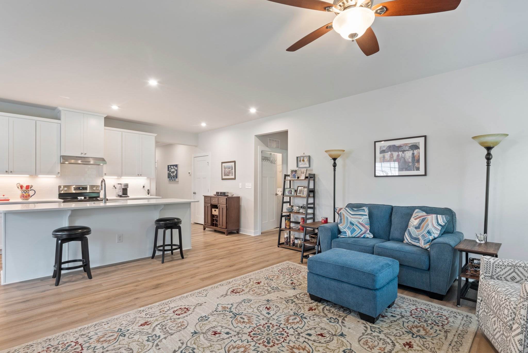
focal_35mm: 18
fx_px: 264
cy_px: 176
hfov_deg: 90.0
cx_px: 264
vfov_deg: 67.4
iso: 200
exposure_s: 4
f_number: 11
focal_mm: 18
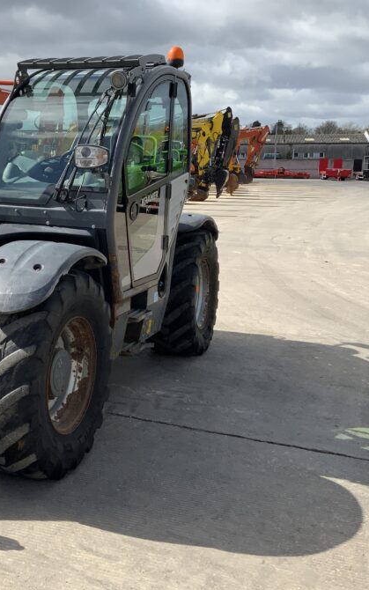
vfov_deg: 42.5
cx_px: 38
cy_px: 254
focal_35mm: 47
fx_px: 756
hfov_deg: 26.5
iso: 16
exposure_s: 1/1912
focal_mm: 3
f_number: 1.8
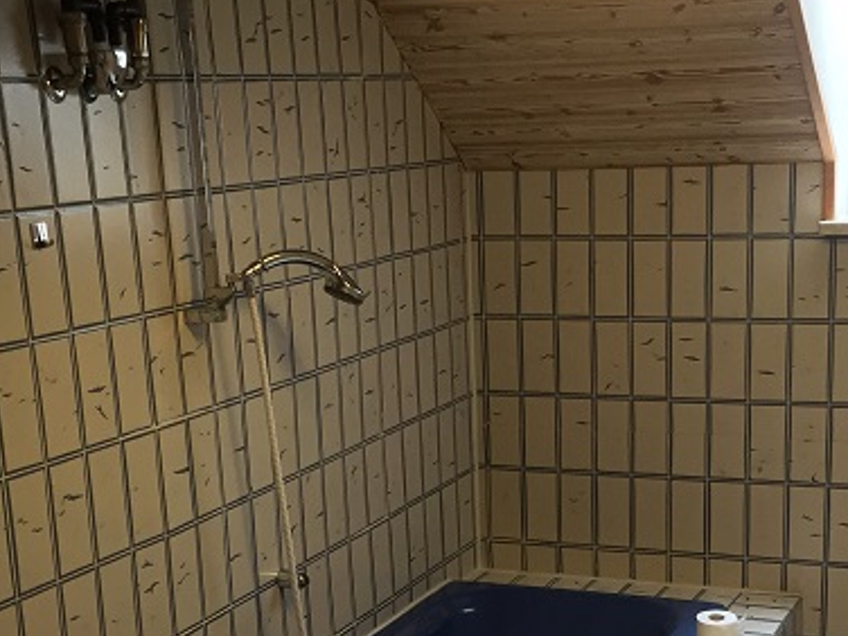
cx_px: 489
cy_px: 568
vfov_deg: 22.7
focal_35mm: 63
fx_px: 1543
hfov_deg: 30.7
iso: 125
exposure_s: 1/30
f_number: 2.2
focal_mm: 4.15
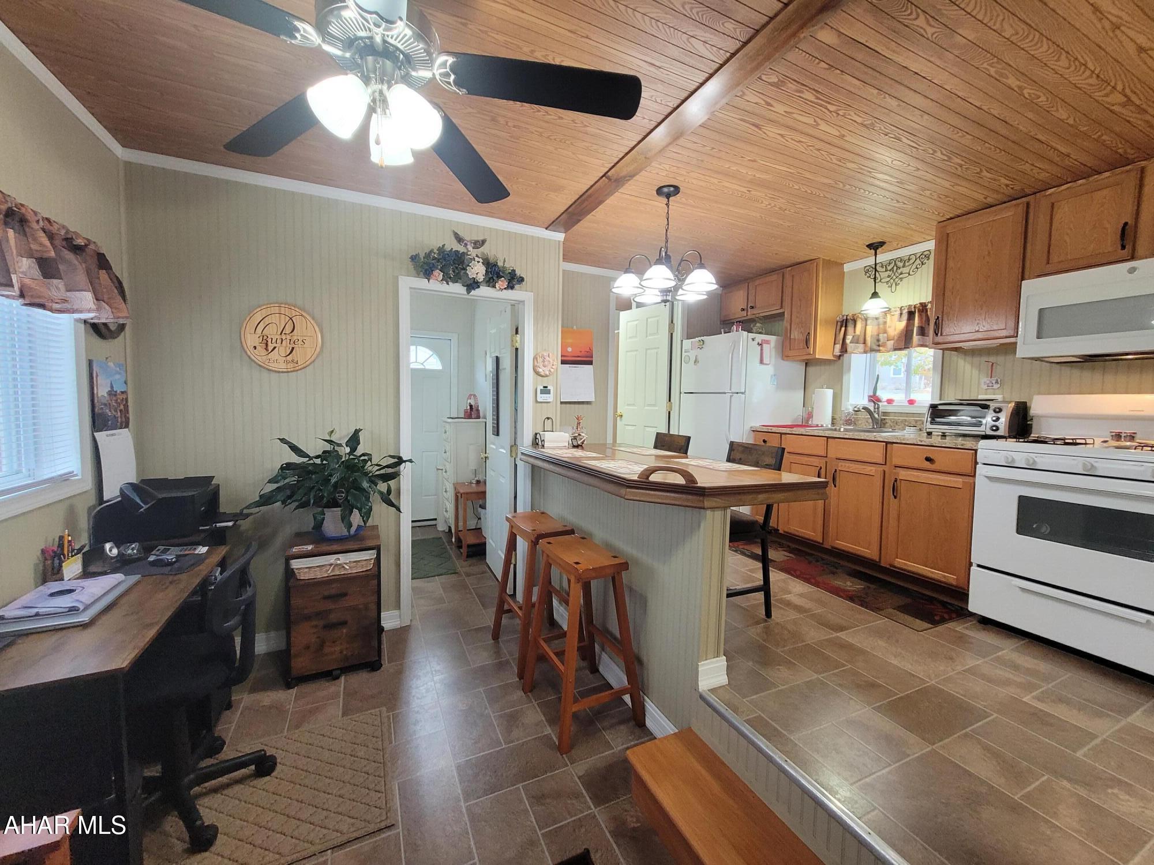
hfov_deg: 106.2
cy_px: 432
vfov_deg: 89.9
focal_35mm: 13
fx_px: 433
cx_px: 577
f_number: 2.2
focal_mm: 1.74
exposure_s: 1/60
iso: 250
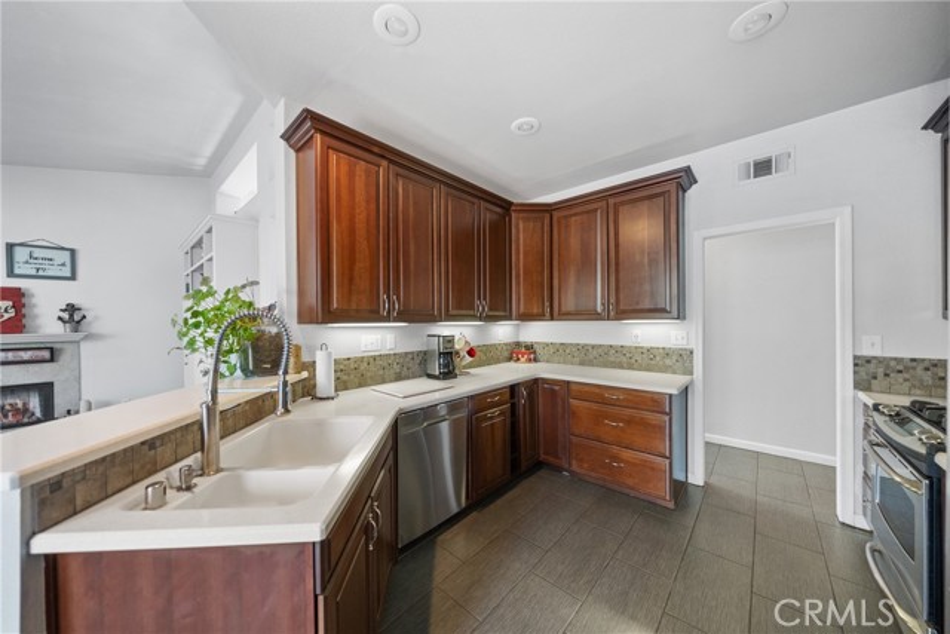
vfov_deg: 90.0
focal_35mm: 12
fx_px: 317
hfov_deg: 112.6
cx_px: 475
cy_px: 317
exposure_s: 1/30
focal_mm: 12
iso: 2000
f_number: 4
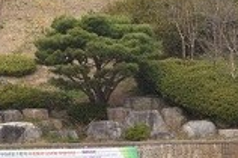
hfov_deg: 9.7
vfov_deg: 6.4
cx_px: 8
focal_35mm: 212
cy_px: 9
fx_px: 1400
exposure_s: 1/160
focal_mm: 35
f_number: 6.3
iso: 100
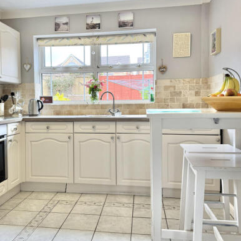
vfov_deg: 51.0
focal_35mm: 32
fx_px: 252
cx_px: 97
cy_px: 108
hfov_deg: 50.8
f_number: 1.78
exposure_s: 1/100
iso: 64
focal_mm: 6.76
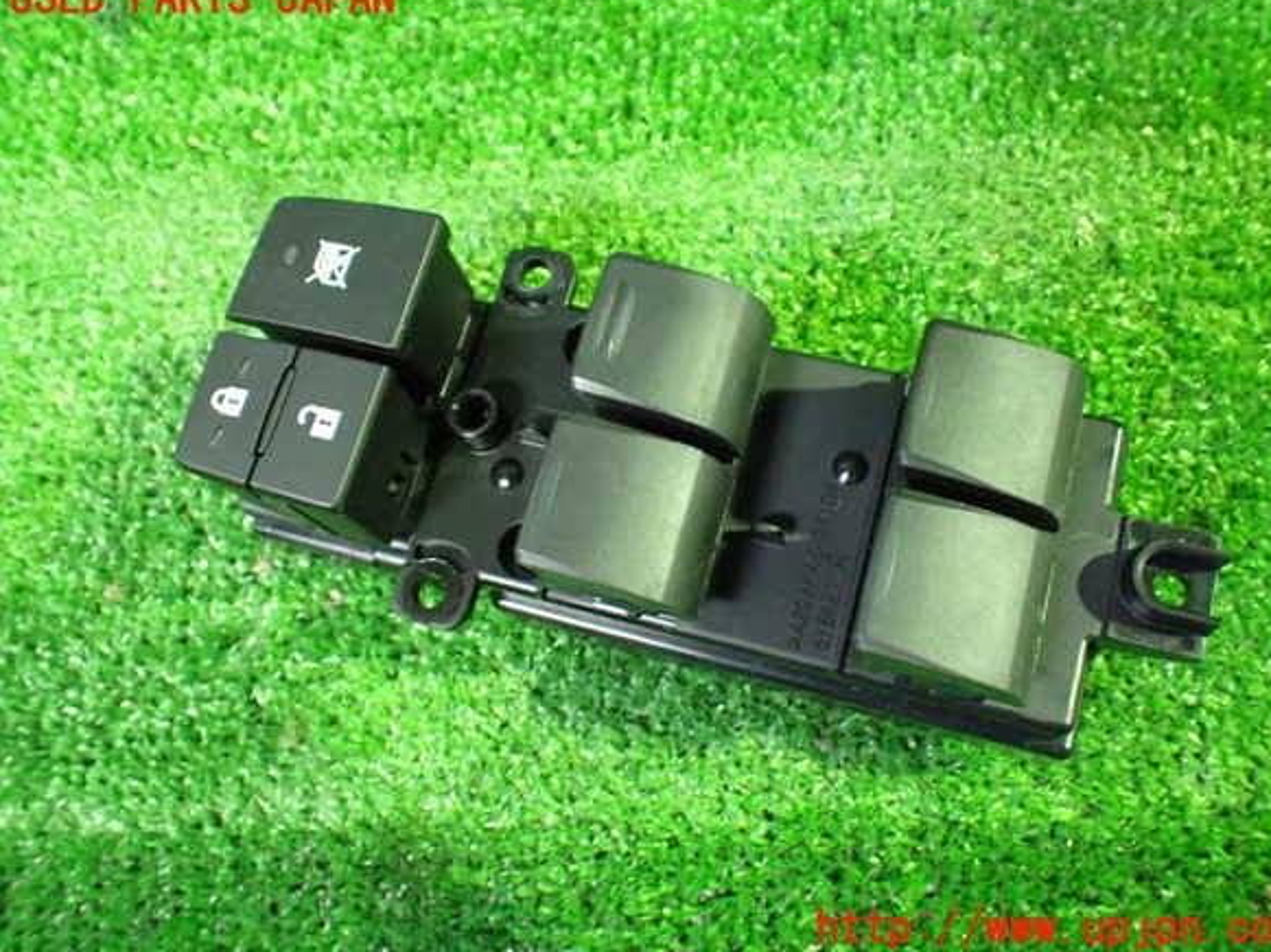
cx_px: 654
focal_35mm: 31
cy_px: 464
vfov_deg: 45.4
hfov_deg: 58.4
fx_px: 1138
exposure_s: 1/30
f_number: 2.3
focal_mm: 5.4
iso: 1250
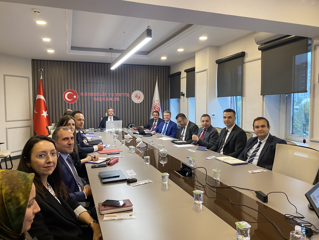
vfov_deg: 53.1
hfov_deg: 67.3
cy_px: 120
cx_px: 160
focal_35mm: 26
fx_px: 240
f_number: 1.8
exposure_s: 1/60
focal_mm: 4.25
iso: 200
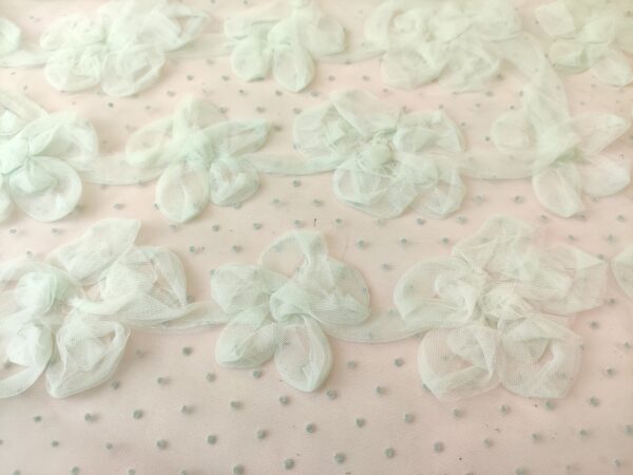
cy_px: 238
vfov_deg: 54.9
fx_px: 457
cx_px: 316
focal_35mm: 25
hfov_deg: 69.4
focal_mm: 5.43
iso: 200
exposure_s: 1/125
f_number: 1.89
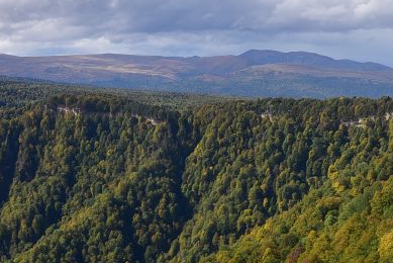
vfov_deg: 8.2
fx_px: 1824
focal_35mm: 167
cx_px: 430
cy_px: 203
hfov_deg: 12.1
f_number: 11
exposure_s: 1/125
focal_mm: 50
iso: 100
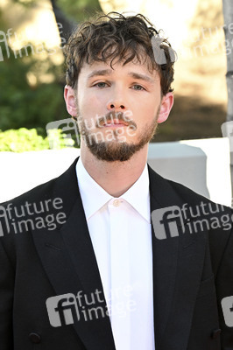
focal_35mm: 127
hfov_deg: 10.8
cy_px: 175
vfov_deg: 16.1
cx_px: 116
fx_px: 1235
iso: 640
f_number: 5.6
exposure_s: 1/320
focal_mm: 85
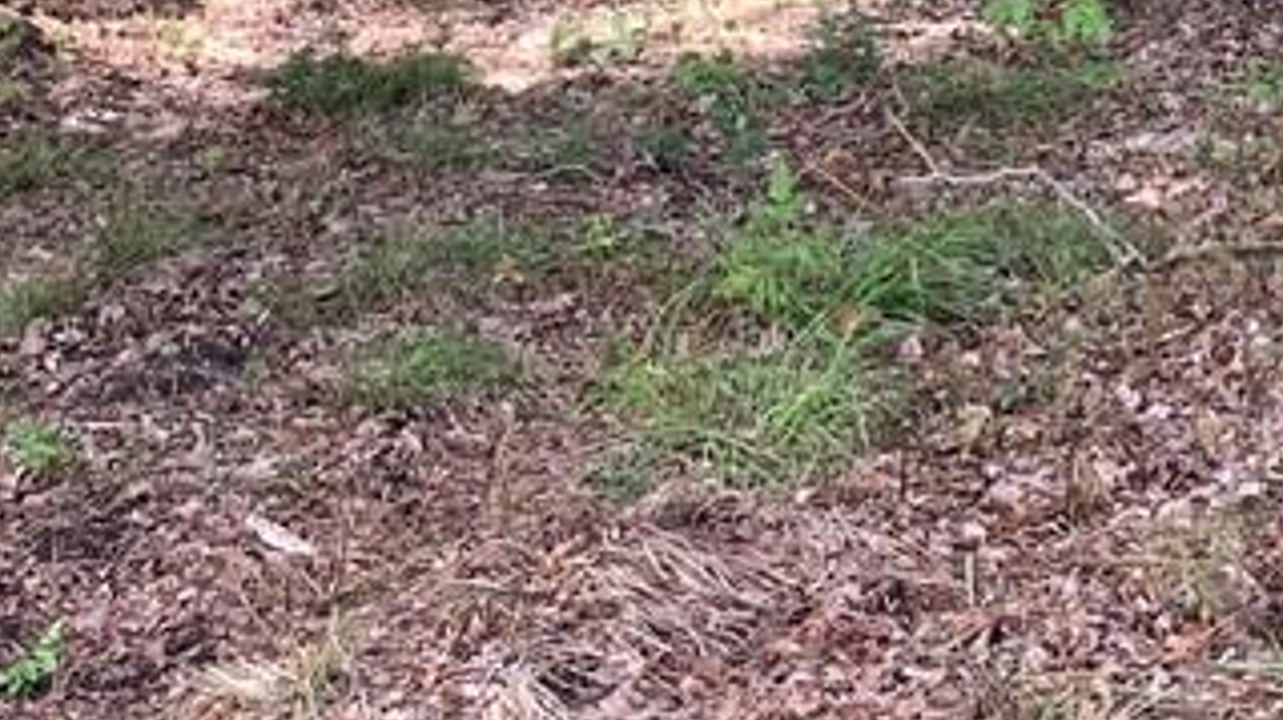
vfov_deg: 12.5
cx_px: 1211
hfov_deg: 22.7
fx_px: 3094
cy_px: -430
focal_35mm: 91
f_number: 1.8
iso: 25
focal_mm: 4.25
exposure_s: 1/123
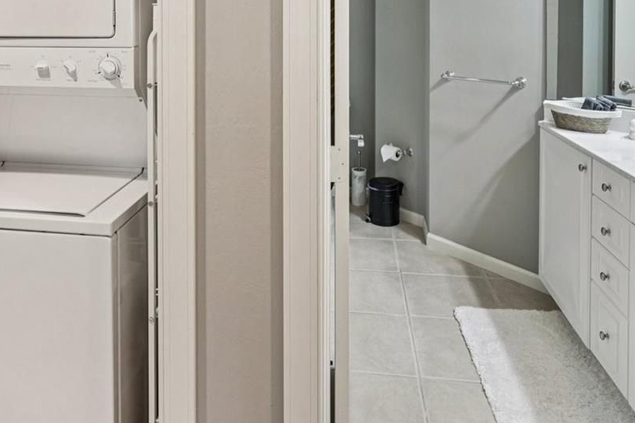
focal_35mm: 32
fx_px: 564
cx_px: 276
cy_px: 18
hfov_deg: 58.5
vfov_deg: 37.5
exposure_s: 1/10
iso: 400
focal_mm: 16
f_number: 8
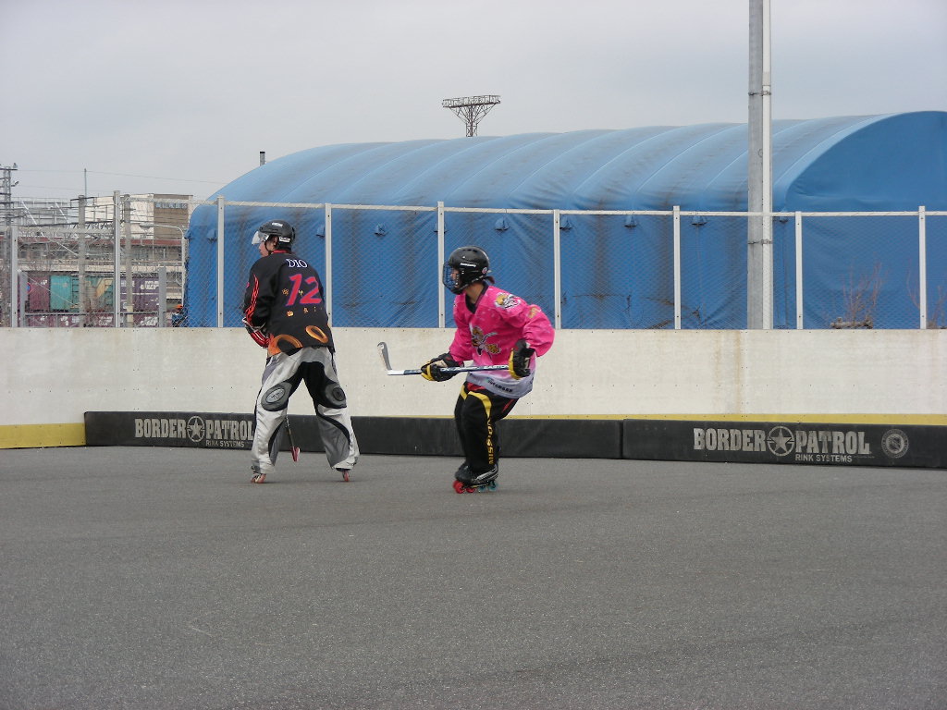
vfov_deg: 13.1
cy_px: 355
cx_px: 474
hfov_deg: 17.4
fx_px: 3091
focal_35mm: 113
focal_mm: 18.9
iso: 50
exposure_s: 1/210
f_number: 4
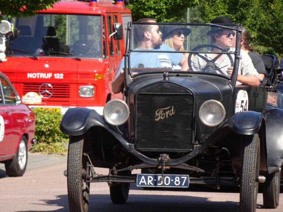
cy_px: 106
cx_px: 142
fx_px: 2657
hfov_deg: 6.1
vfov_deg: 4.6
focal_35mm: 325
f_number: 6.3
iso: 100
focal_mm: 55.52
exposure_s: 1/250
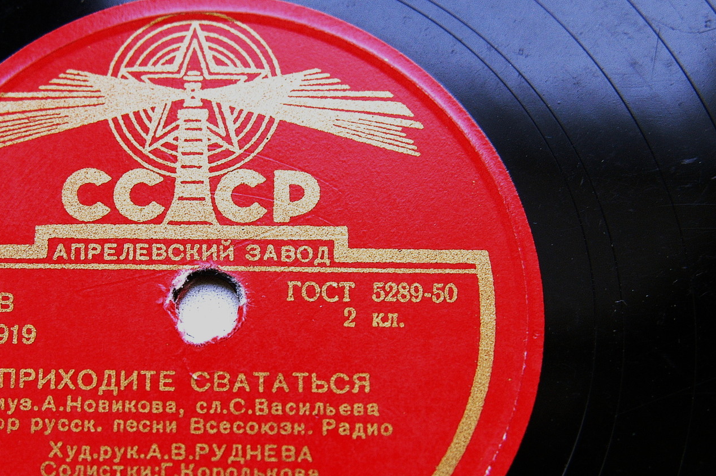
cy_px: 305
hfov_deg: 24.4
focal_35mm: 83
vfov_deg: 16.4
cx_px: 217
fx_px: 1645
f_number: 4.5
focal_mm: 35
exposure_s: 1/80
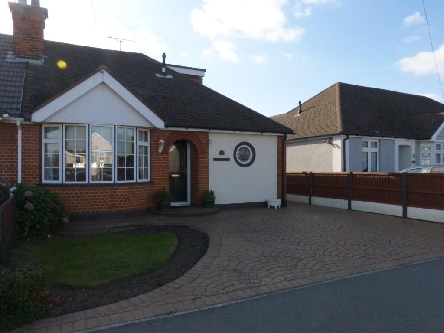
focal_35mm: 25
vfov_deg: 54.9
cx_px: 222
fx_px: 321
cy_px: 166
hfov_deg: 69.4
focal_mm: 4.5
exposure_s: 1/2000
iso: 400
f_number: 5
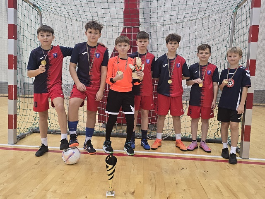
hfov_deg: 73.9
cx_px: 132
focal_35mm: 23
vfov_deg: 58.9
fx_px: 176
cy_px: 100
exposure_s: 1/100
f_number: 1.7
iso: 125
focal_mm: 6.3
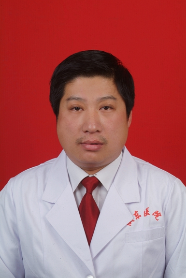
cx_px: 93
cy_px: 139
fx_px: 873
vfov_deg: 18.1
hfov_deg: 12.2
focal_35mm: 113
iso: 100
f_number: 16
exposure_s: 1/90
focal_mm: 75
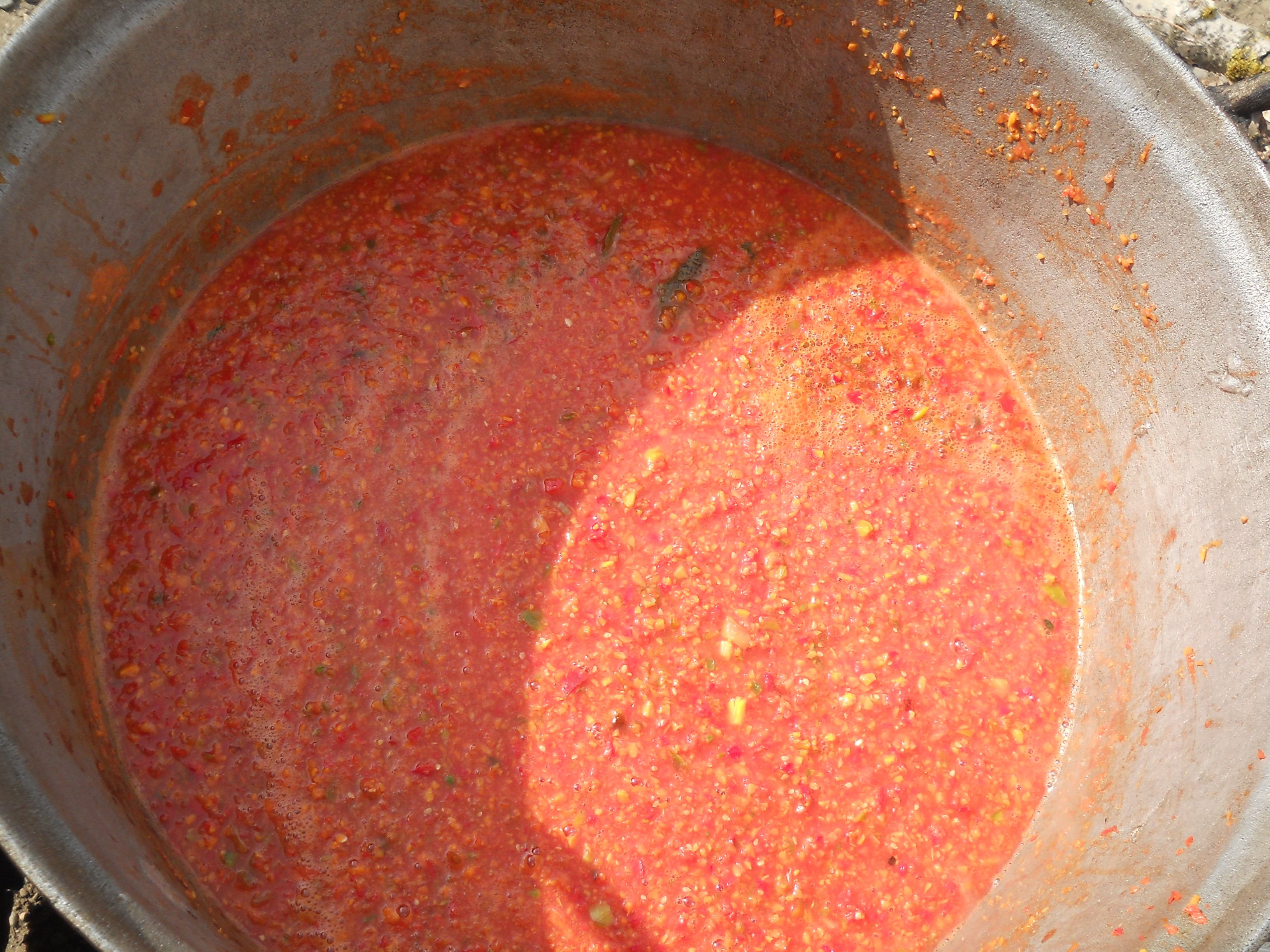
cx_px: 635
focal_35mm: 41
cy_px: 476
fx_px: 1504
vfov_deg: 35.1
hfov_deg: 45.8
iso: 80
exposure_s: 1/400
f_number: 3.1
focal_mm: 6.72
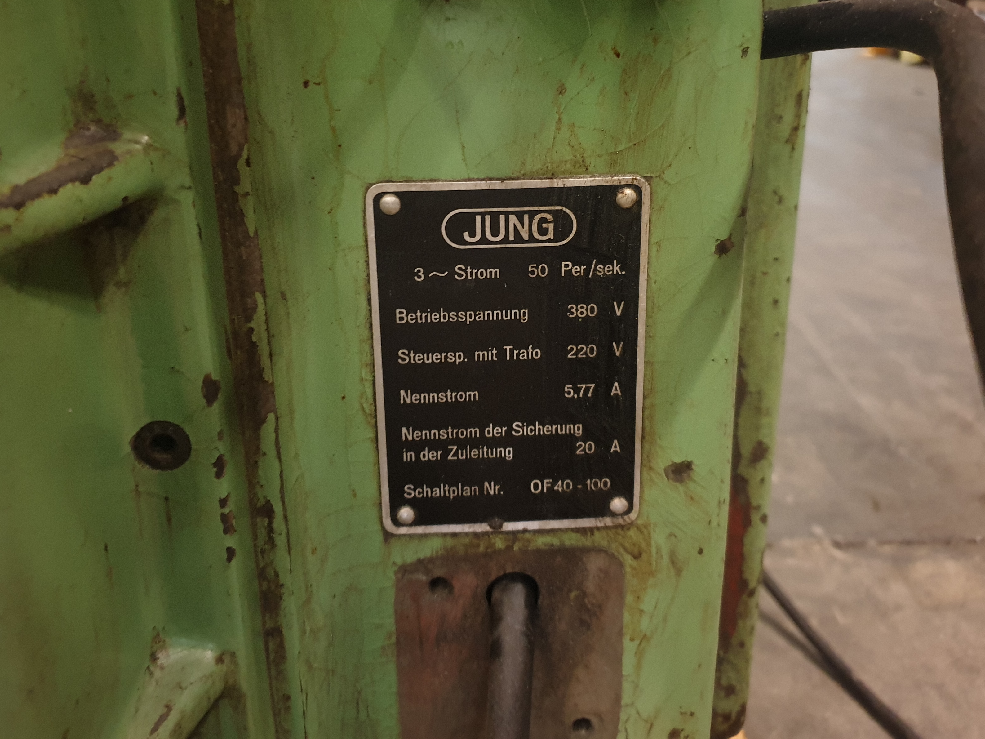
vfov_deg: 42.6
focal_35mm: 33
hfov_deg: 55.3
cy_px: 273
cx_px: 488
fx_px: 939
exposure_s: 1/10
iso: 320
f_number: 1.5
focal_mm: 4.3
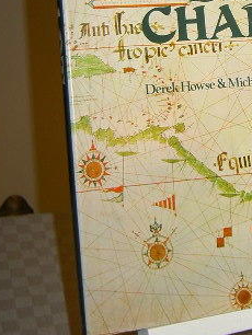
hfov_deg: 20.3
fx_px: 688
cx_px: 236
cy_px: 46
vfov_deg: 26.6
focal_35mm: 71
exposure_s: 1/60
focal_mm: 5.6
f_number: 2.8
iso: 100
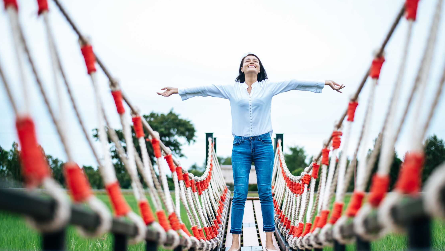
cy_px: 123
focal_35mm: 60
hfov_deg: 34.9
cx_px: 231
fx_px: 708
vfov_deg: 20.0
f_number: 1.8
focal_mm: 50
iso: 160
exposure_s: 1/2000
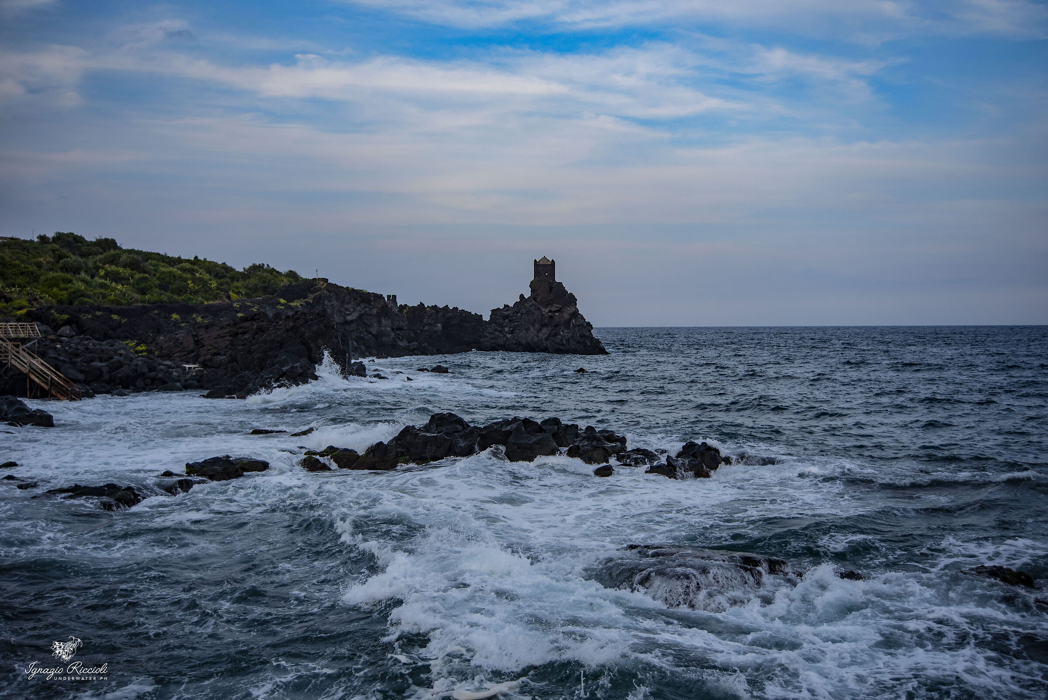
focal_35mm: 38
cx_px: 524
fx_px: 1107
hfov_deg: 50.7
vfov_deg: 35.1
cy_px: 350
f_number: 25
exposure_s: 1/800
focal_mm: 38
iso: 200
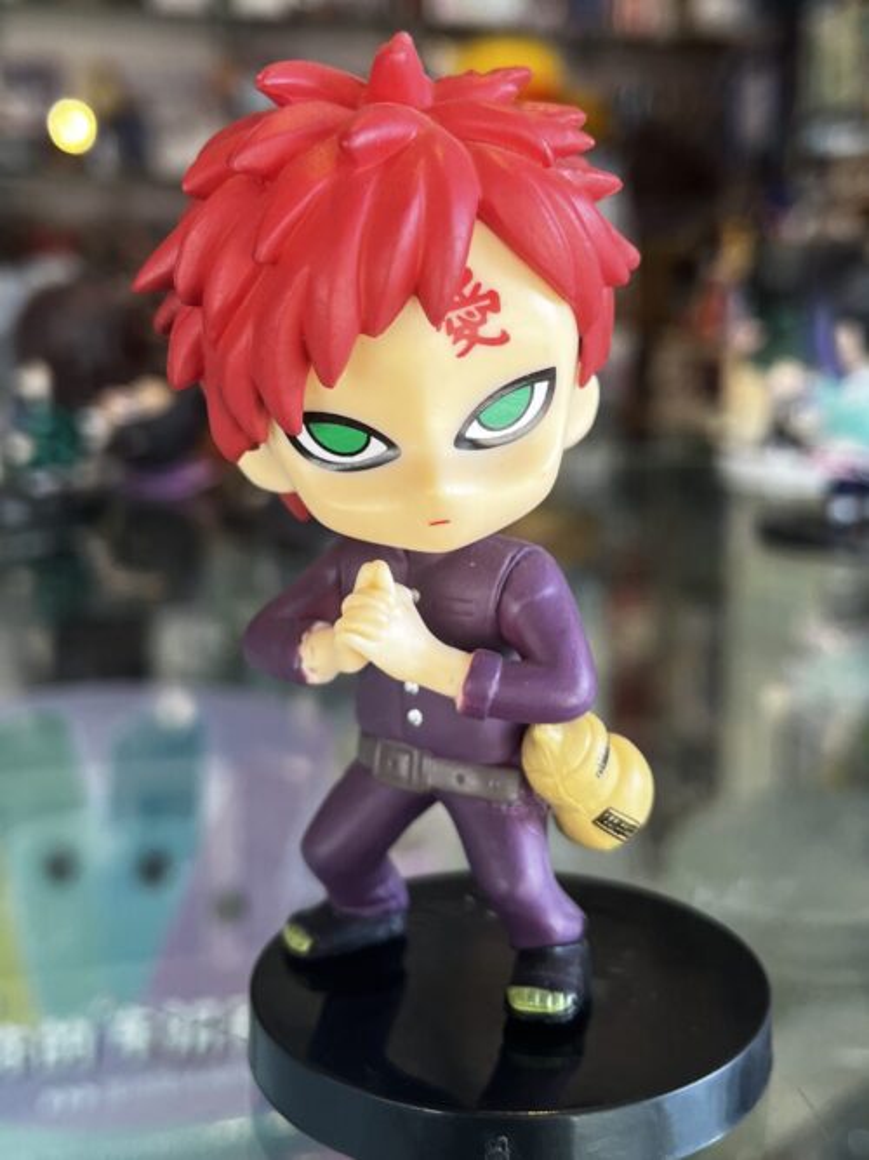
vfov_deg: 67.3
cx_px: 434
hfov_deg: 53.0
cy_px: 580
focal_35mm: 26
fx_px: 871
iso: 80
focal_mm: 5.1
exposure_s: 1/100
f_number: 1.6
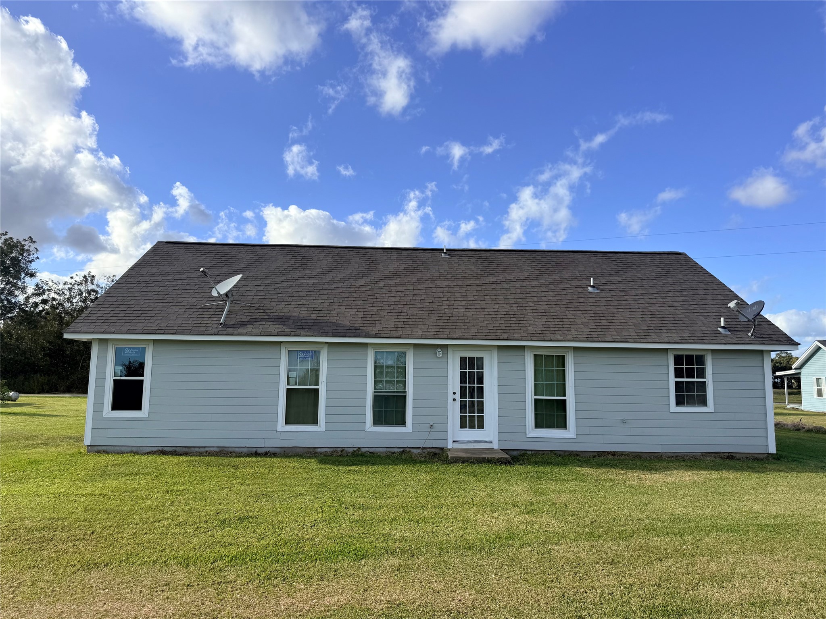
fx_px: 573
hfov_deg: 71.6
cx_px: 413
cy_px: 310
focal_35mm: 24
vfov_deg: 56.8
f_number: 1.78
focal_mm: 6.76
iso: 80
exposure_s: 1/4167
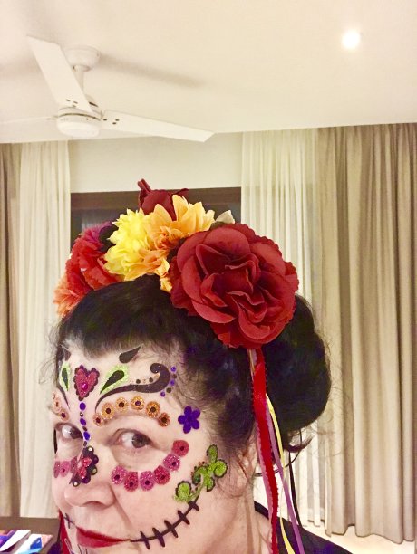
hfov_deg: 44.2
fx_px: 513
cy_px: 277
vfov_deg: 56.8
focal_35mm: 32
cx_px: 208
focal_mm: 2.87
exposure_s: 1/15
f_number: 2.2
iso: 800
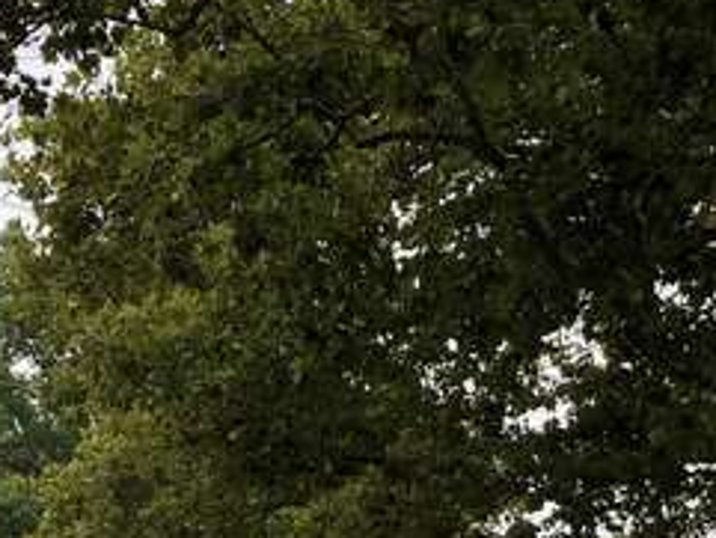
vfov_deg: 15.2
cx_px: 342
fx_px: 1925
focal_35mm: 93
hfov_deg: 21.1
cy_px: 704
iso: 20
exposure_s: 1/578
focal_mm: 4
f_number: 1.8
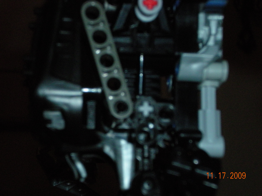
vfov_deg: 13.0
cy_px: 98
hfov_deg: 17.3
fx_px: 863
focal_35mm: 114
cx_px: 131
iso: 400
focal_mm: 18.9
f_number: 5.9
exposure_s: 1/125
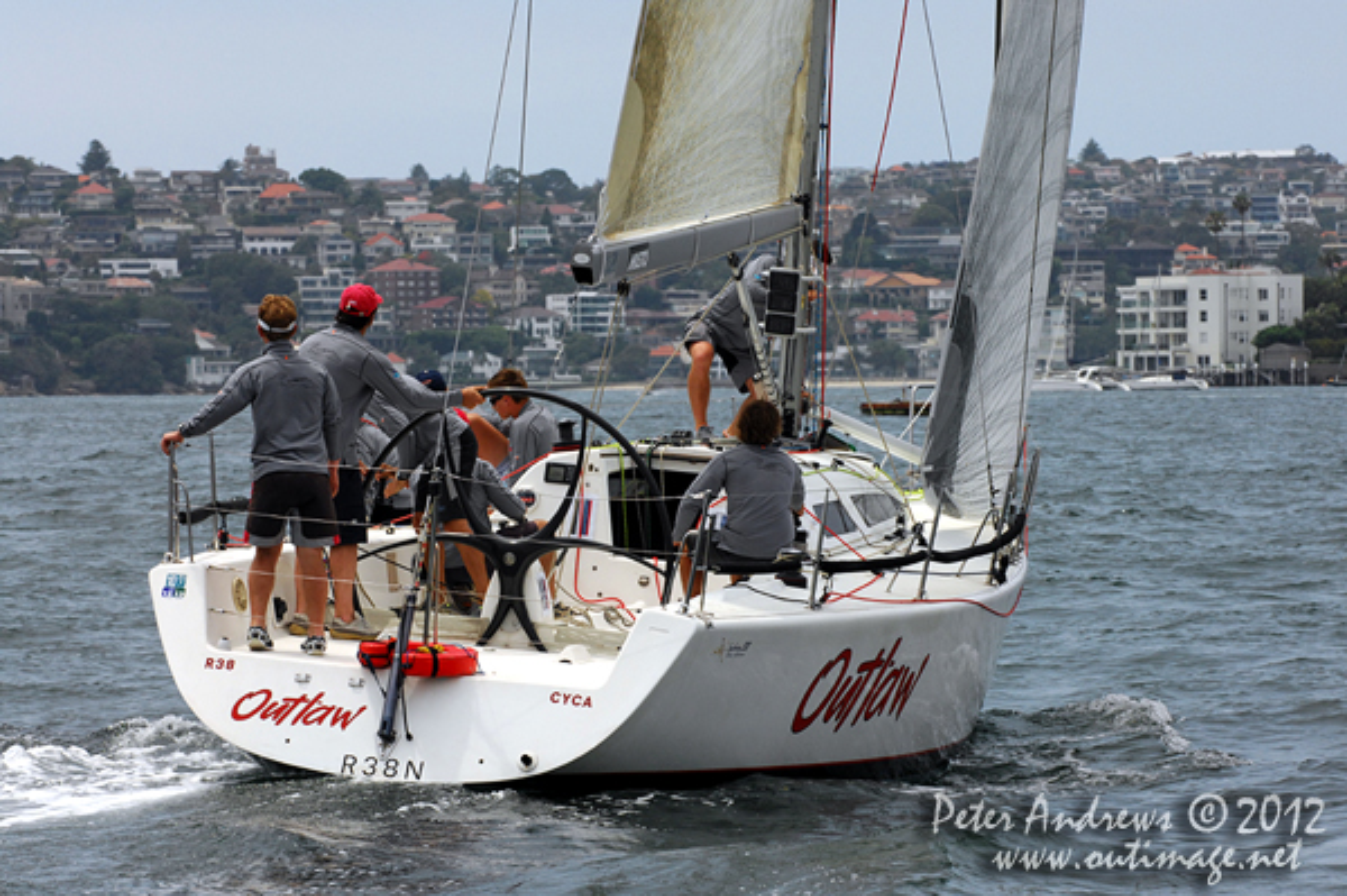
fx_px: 8972
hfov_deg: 8.6
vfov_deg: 5.7
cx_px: 674
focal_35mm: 240
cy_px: 448
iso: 400
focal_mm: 160
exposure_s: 1/1000
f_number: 8
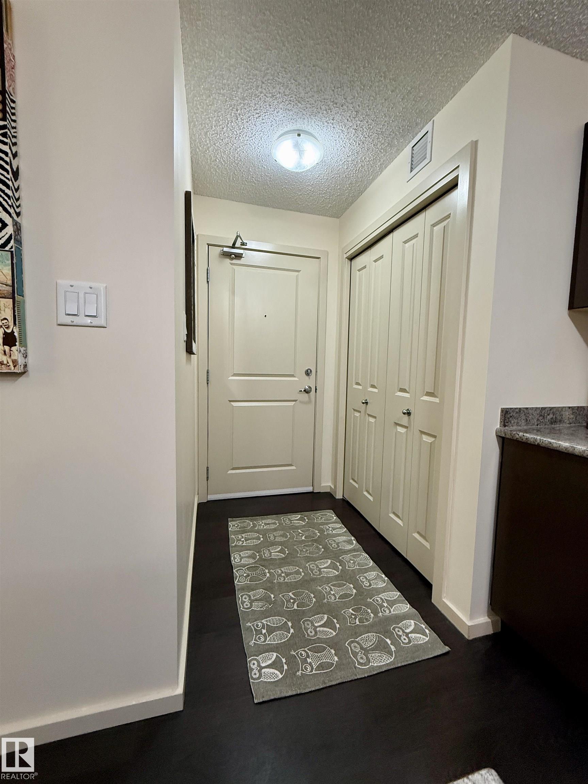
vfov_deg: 102.1
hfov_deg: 85.7
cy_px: 392
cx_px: 294
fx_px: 317
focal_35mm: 14
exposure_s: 1/120
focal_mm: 2.22
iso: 320
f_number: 2.2
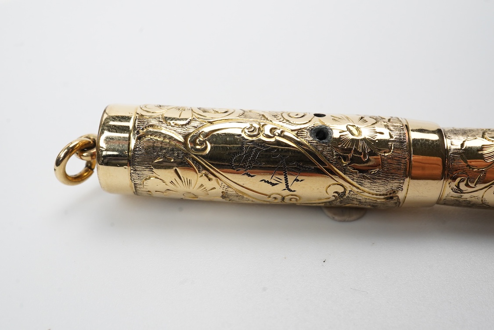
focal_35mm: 45
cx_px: 247
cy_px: 165
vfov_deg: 29.9
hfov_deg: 43.6
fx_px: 617
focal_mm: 30
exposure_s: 1/100
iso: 640
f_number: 22
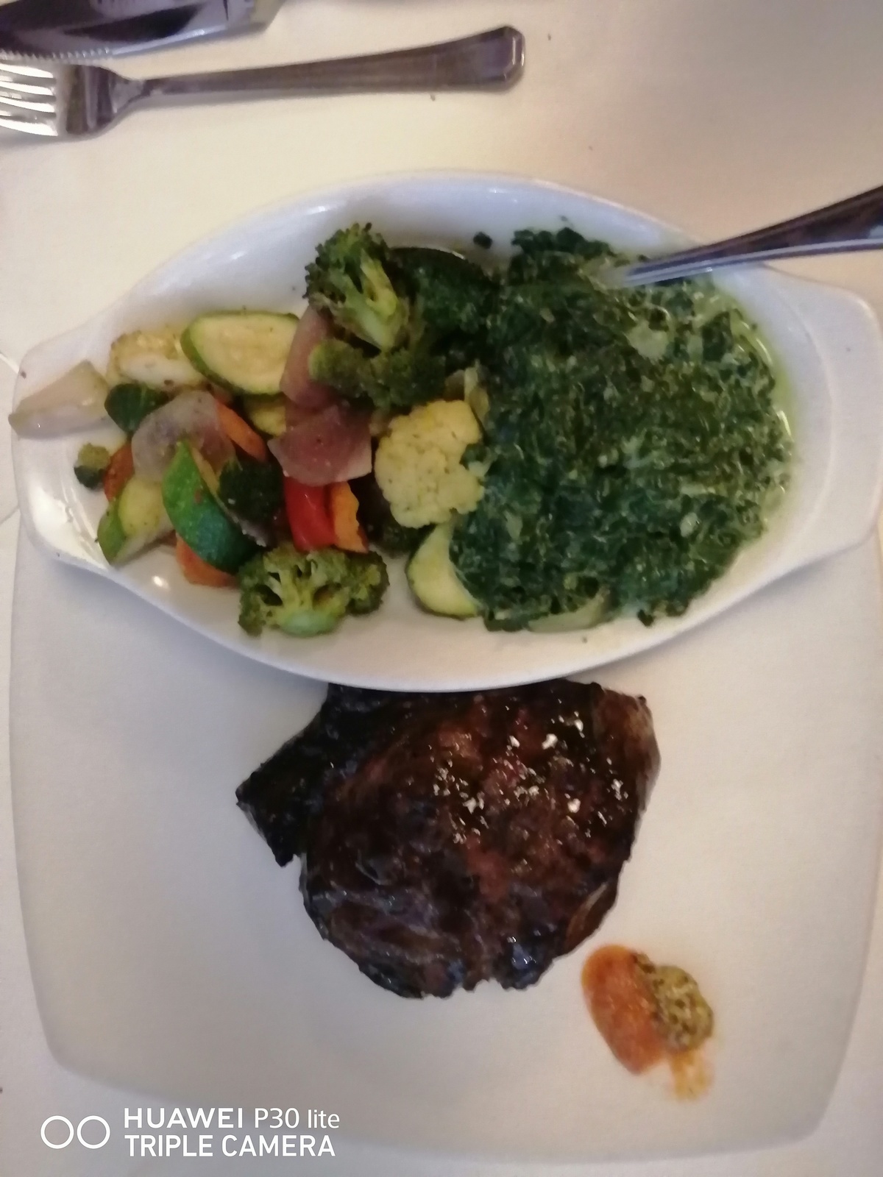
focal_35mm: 27
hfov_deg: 51.4
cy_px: 588
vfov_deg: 65.3
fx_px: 918
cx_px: 442
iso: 1000
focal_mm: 3.62
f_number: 1.8
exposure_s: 1/14.3
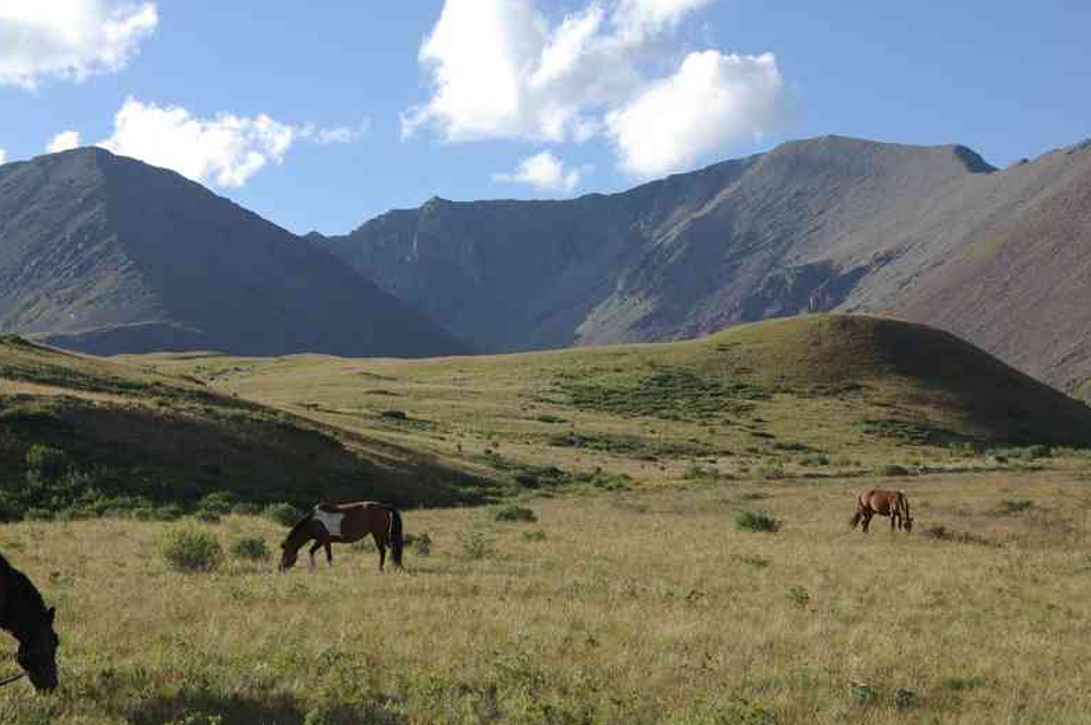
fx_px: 2248
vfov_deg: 18.3
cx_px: 459
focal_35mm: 74
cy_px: 283
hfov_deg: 27.2
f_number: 8
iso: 100
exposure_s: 1/180
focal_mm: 38.8
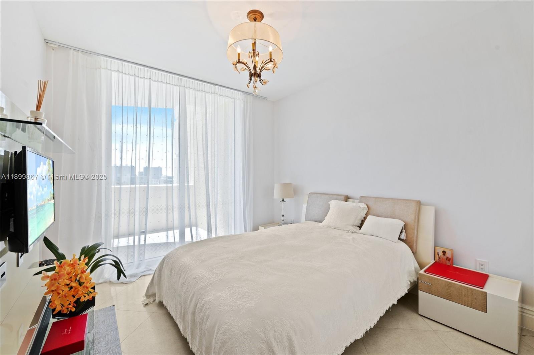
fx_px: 207
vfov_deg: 81.1
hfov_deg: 104.3
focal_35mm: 14
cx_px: 267
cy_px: 178
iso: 200
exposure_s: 1/30
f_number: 8
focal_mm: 14
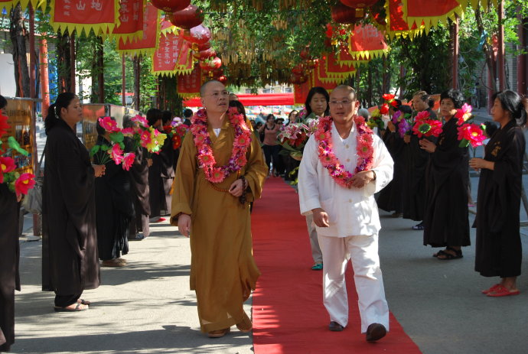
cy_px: 177
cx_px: 264
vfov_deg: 17.6
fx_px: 1146
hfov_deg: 25.9
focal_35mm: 78
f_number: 5.6
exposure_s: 1/125
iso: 160
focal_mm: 52
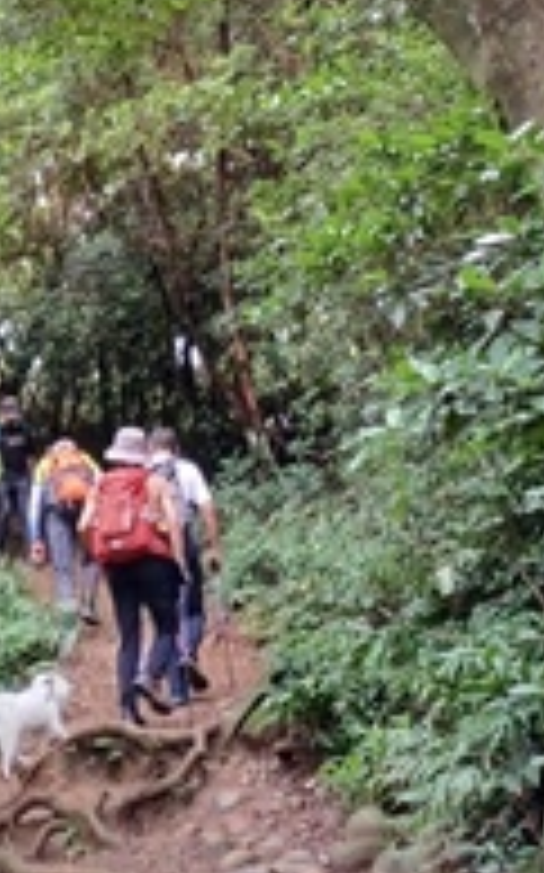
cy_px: 117
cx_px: 58
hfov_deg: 15.7
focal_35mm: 82
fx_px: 1948
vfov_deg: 24.6
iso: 200
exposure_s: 1/60
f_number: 1.8
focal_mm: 4.6
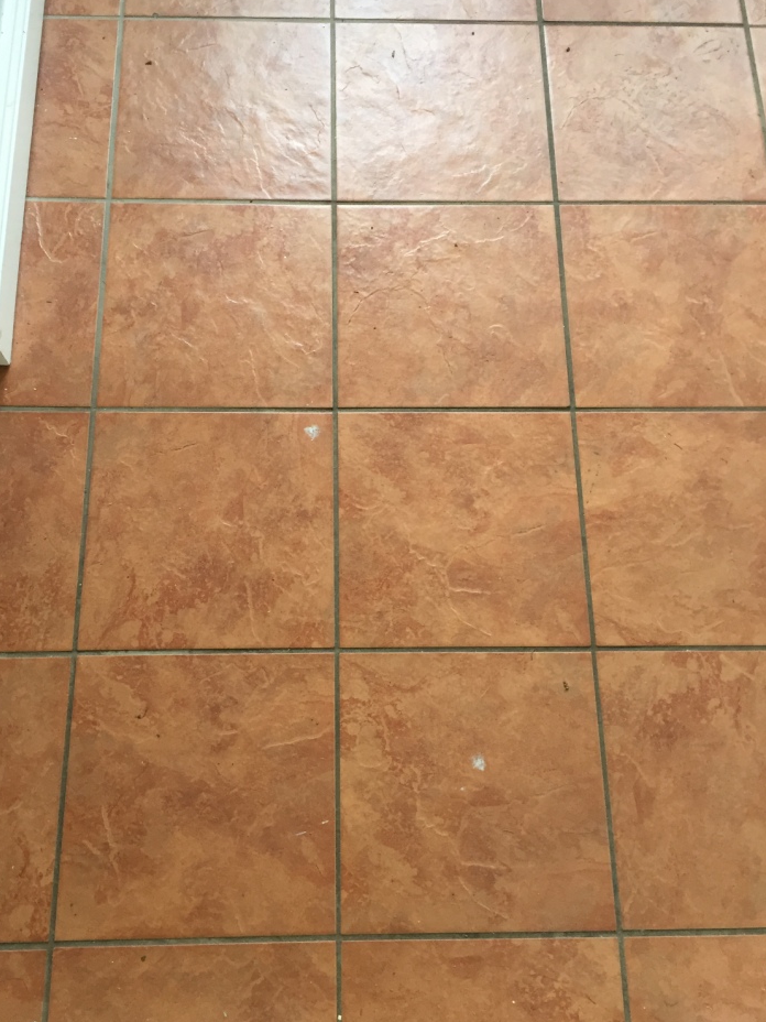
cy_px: 479
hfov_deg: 44.1
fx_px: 944
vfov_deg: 56.8
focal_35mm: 32
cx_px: 354
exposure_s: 1/33
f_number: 2.2
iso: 100
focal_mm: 4.15
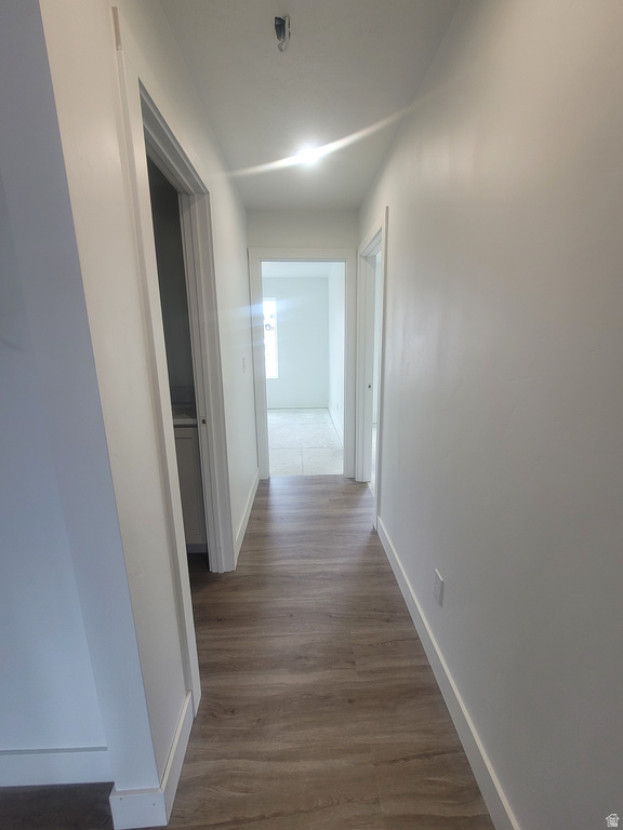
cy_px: 415
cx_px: 312
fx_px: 312
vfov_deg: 106.2
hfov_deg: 89.9
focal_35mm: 13
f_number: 2.2
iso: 100
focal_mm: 2.2
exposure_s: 1/120
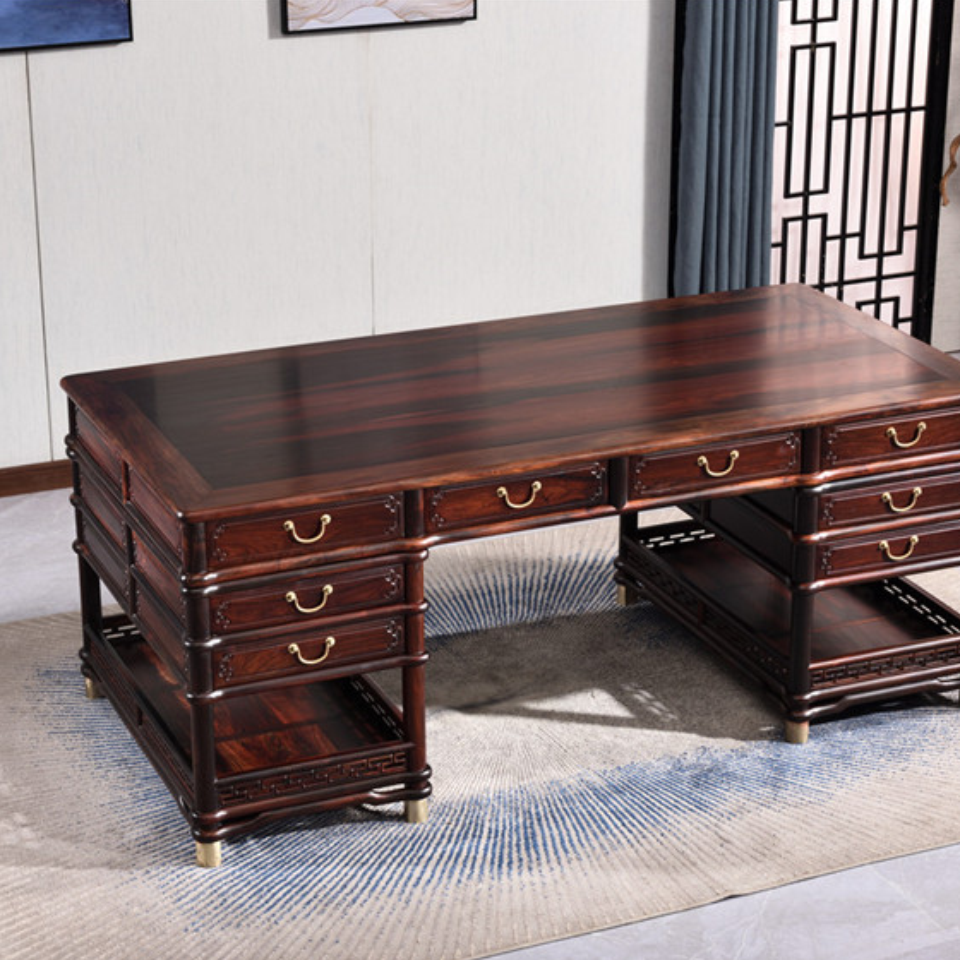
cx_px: 494
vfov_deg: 21.7
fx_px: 2510
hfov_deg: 21.7
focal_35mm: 80
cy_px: 482
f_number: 11
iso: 100
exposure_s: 1/125
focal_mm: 62
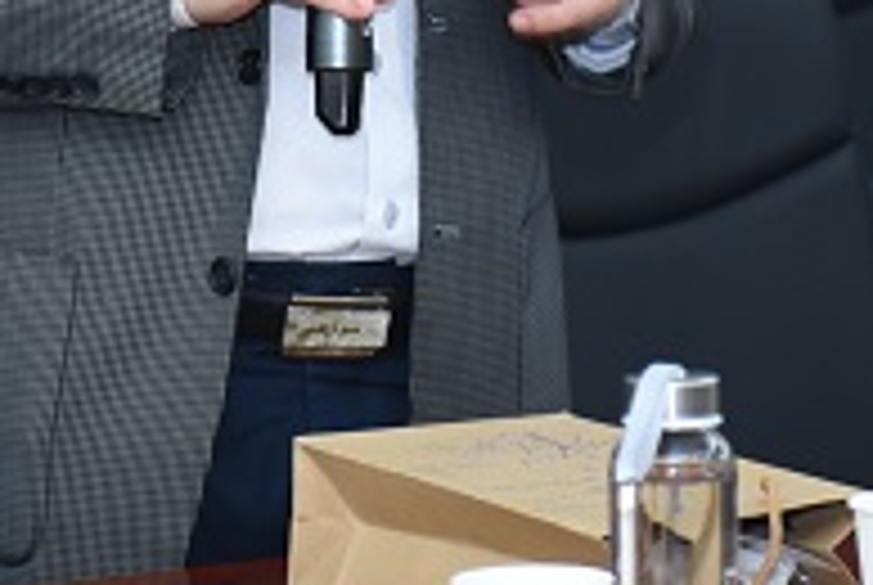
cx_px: 288
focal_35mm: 288
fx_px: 6995
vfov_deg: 4.7
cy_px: -482
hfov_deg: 7.1
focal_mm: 70
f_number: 2.8
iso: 800
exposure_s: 1/160
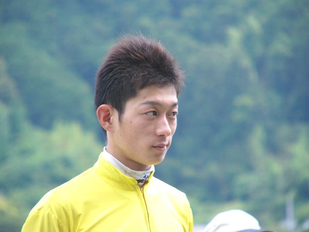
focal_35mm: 432
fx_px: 3856
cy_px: 116
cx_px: 154
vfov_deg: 3.4
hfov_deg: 4.6
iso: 50
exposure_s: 1/160
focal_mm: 72
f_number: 4
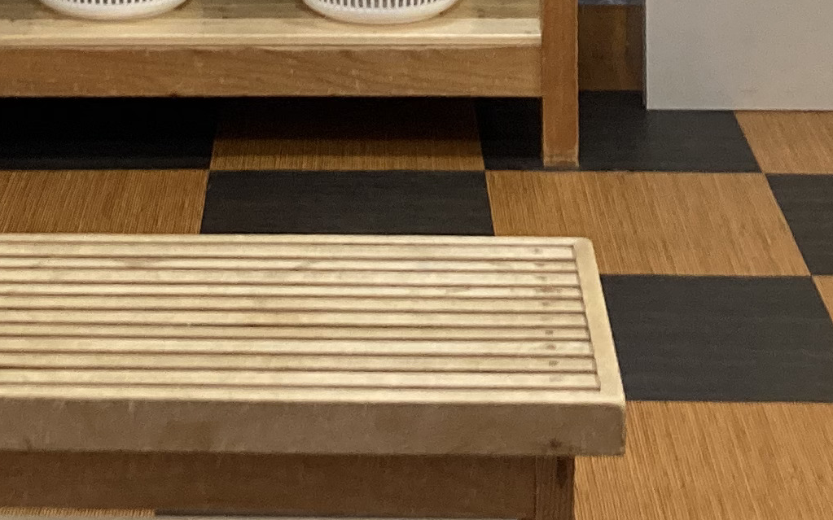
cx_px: 301
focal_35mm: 117
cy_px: -471
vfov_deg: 10.4
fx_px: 2656
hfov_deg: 17.8
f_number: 1.8
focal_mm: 3.99
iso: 125
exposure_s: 1/50
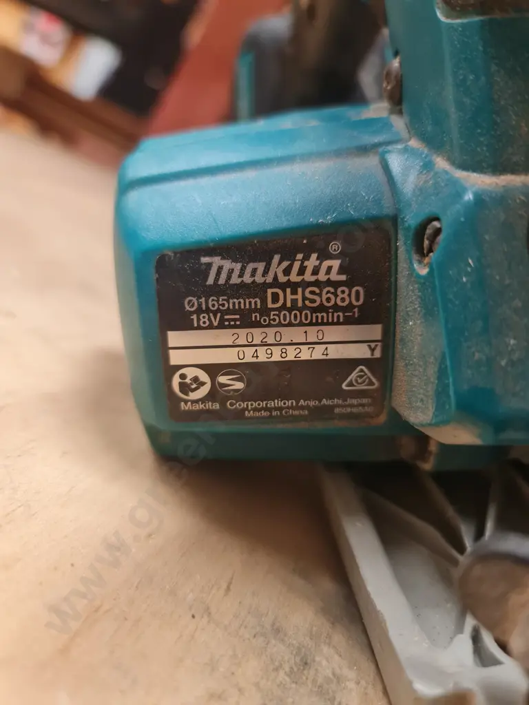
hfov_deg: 54.9
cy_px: 352
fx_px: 509
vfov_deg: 69.4
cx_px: 264
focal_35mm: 25
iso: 320
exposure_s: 1/50
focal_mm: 7
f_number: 1.8
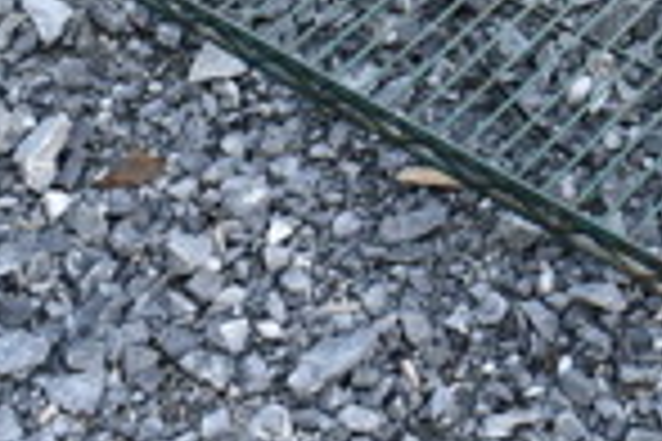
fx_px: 2059
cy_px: -364
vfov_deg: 11.3
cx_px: 766
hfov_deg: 17.5
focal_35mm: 112
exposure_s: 1/125
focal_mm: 18
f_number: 5.6
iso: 360
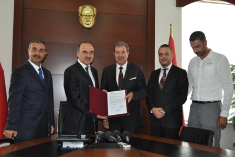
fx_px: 254
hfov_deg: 49.6
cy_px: 78
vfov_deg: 34.2
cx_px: 118
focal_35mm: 39
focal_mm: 26
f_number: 4
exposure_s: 1/60
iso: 800
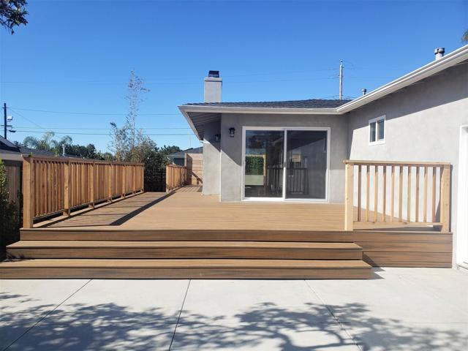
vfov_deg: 53.1
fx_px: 352
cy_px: 176
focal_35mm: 26
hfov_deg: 67.3
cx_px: 234
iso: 50
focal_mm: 4.3
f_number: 2.4
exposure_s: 1/1503
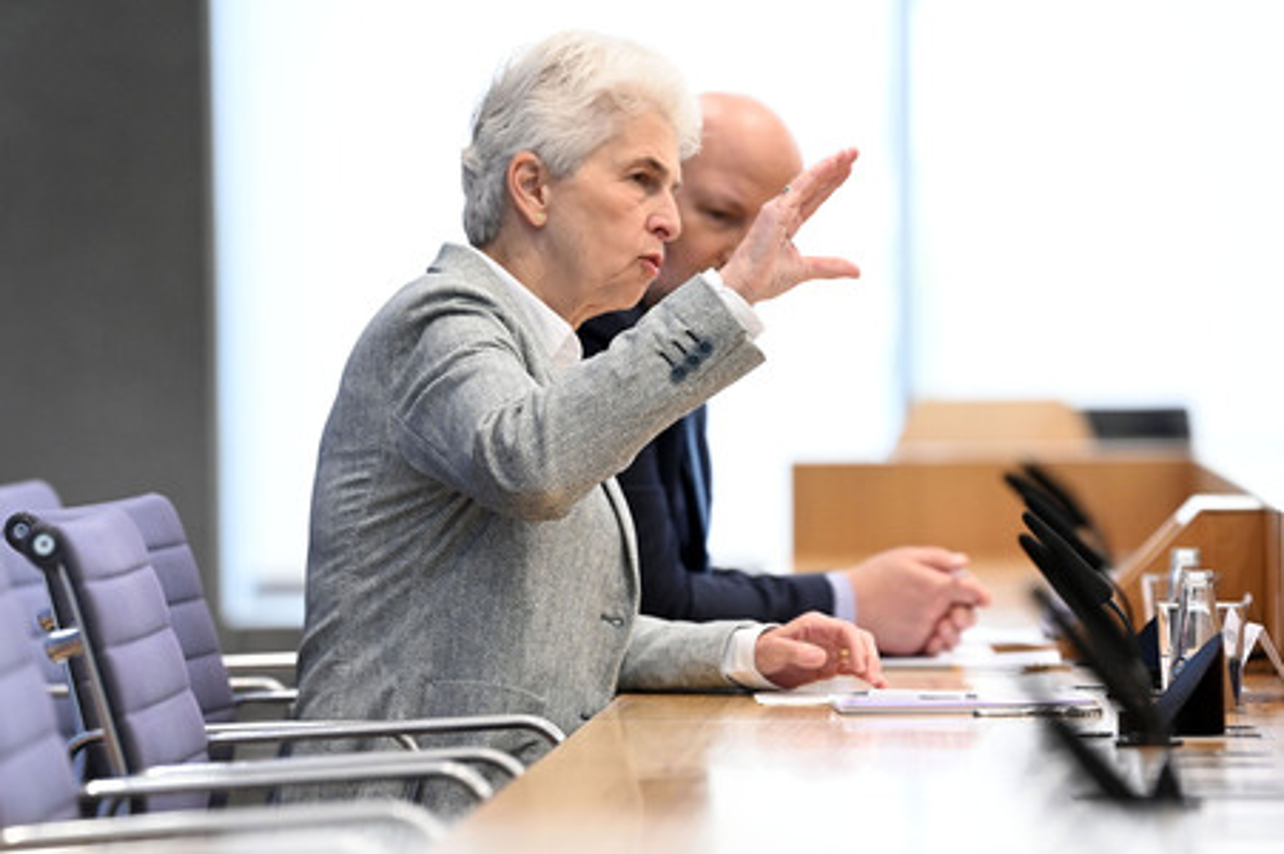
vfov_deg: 6.9
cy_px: 427
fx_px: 7128
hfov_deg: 10.3
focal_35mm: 200
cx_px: 642
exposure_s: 1/800
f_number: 4
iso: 3200
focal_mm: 200
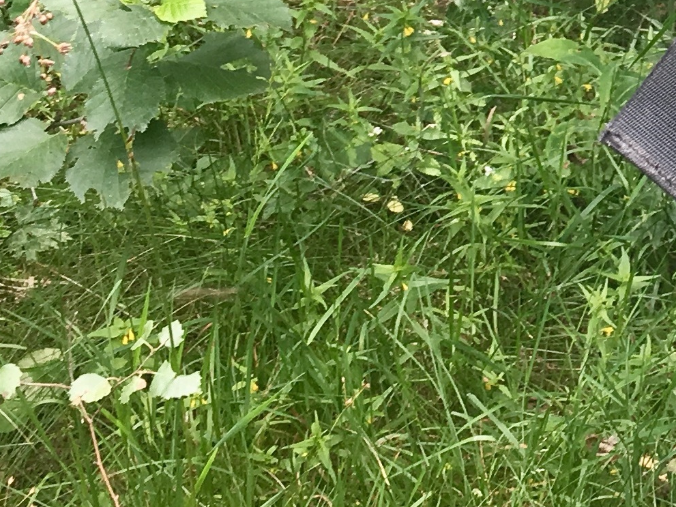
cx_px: 900
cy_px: -254
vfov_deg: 12.0
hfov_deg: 15.8
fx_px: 2304
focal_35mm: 118
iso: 25
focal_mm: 4.15
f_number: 2.2
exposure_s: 1/100
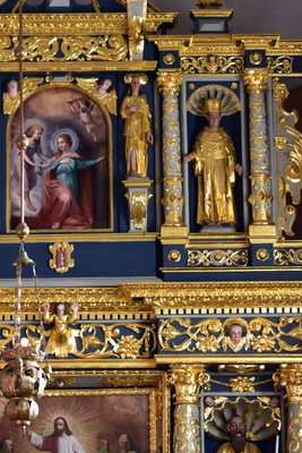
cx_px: 67
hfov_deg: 8.3
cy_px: 306
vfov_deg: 12.4
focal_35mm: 165
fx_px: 2074
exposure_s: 1/20
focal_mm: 55
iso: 400
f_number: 6.3
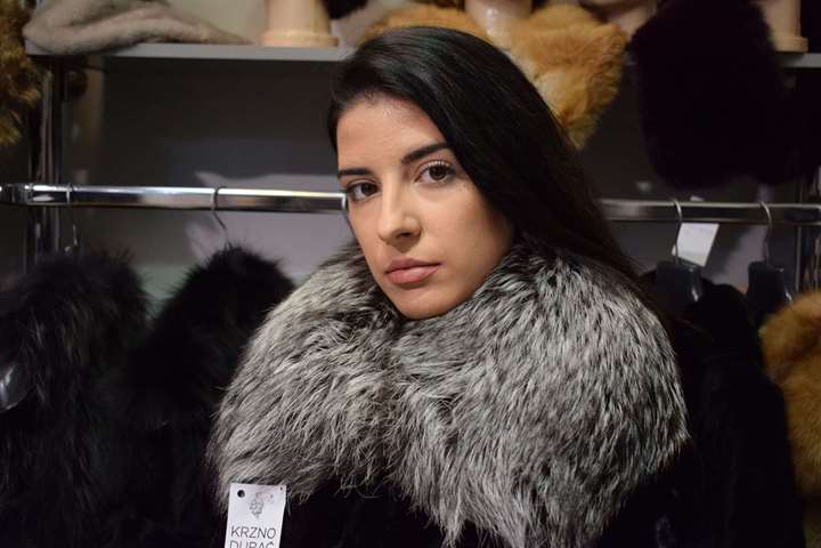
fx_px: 1197
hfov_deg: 37.9
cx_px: 410
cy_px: 274
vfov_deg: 25.8
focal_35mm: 52
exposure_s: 1/50
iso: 800
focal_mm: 35
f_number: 4.5
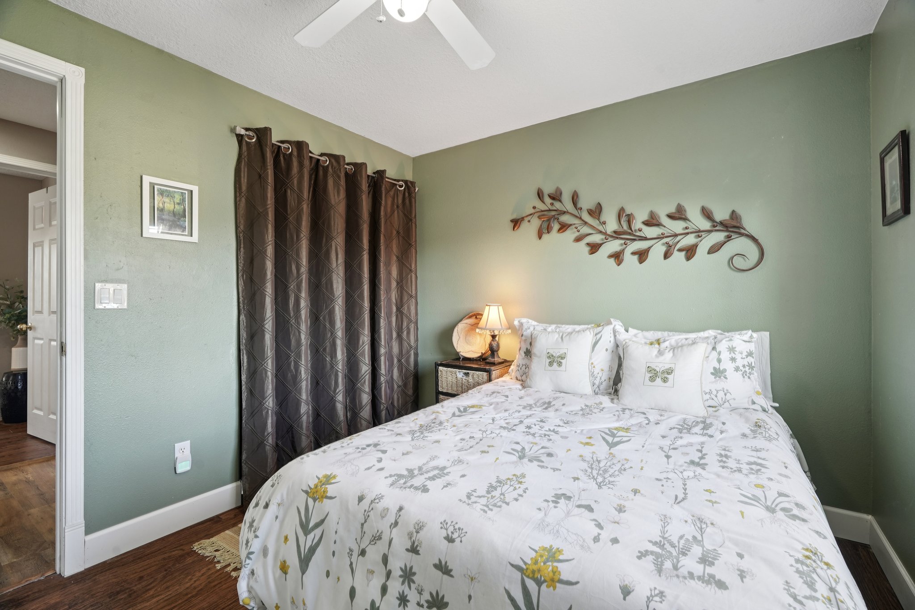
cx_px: 458
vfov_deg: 73.7
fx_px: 407
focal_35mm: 16
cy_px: 305
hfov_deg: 96.7
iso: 400
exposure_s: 1/6
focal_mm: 16
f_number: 8
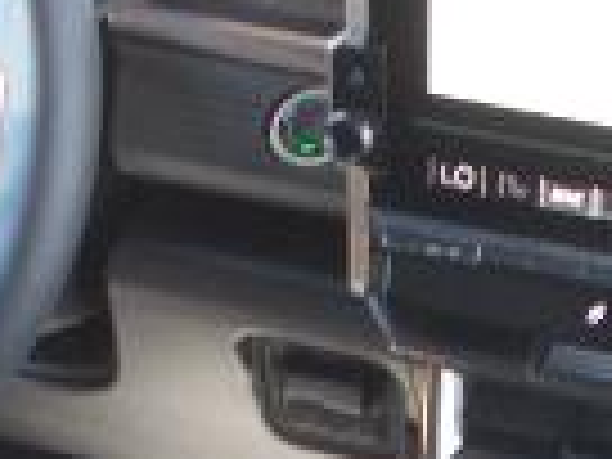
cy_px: 598
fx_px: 2157
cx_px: 612
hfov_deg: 15.8
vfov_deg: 11.8
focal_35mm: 122
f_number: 3.2
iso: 200
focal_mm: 4.6
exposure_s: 1/25
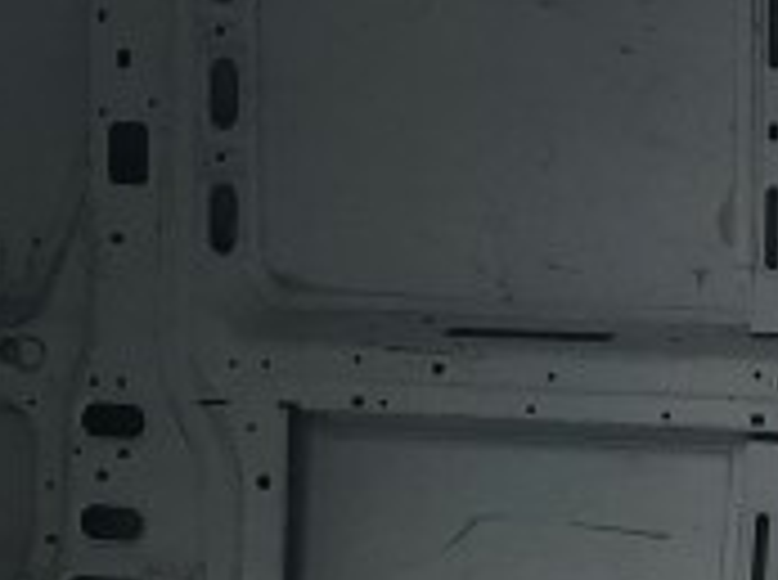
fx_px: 3858
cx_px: -27
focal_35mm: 172
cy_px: 490
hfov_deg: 11.4
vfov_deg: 8.6
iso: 25
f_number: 2.2
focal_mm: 4.15
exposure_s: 1/289
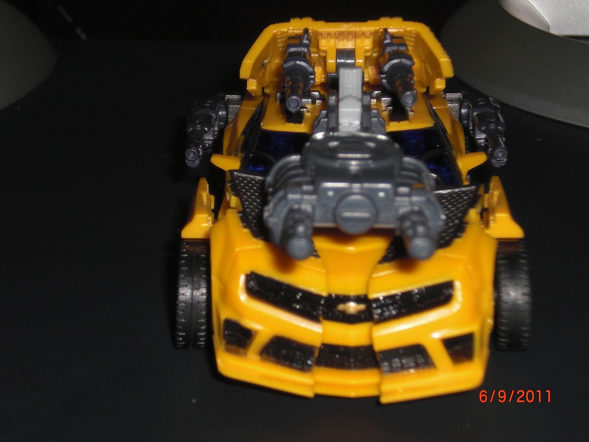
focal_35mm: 100
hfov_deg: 19.6
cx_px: 294
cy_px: 221
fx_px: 1702
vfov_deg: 14.8
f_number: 5.4
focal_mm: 16.51
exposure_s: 1/60
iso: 64
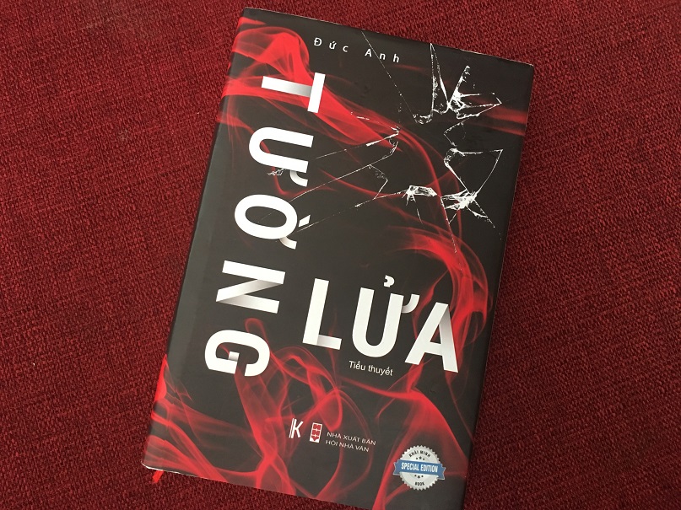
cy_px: 255
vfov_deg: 48.2
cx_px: 340
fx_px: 570
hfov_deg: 61.7
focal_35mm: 29
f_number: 2.2
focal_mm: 4.15
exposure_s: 1/33
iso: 160
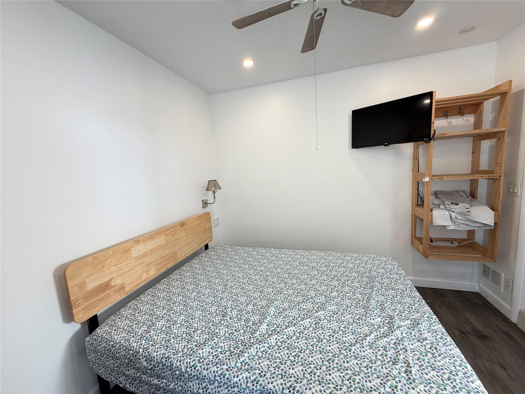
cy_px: 197
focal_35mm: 14
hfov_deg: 102.1
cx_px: 262
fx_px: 212
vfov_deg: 85.7
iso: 200
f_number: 2.2
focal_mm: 2.22
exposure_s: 1/121
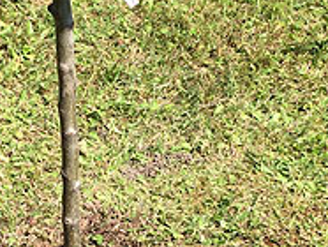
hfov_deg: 19.0
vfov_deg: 14.3
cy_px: 189
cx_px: 101
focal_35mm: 103
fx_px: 977
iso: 32
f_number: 2.2
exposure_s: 1/1140
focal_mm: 4.12
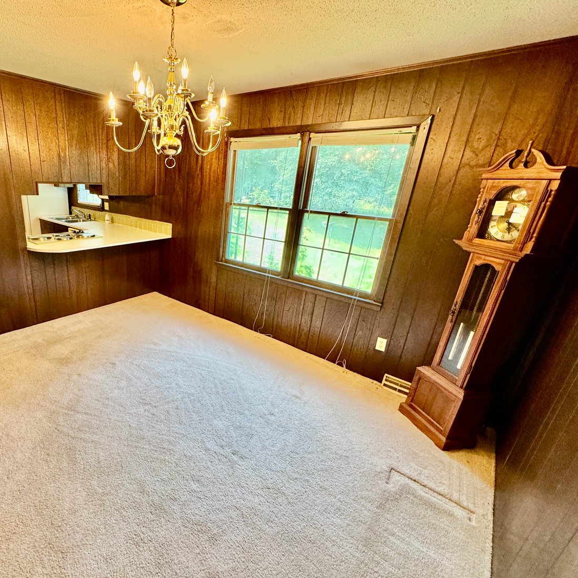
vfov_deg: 84.0
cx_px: 188
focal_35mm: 17
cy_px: 295
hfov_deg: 80.9
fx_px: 321
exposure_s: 1/120
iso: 320
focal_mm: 2.22
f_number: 2.2
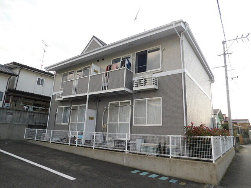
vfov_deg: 58.9
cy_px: 94
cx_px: 126
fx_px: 167
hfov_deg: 73.9
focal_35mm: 23
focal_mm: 4
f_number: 3
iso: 125
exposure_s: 1/500
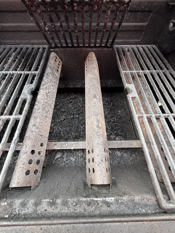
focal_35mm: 14
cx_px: 88
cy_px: 116
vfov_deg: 102.1
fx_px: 94
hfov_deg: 85.7
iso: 250
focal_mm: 2.22
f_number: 2.2
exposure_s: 1/121
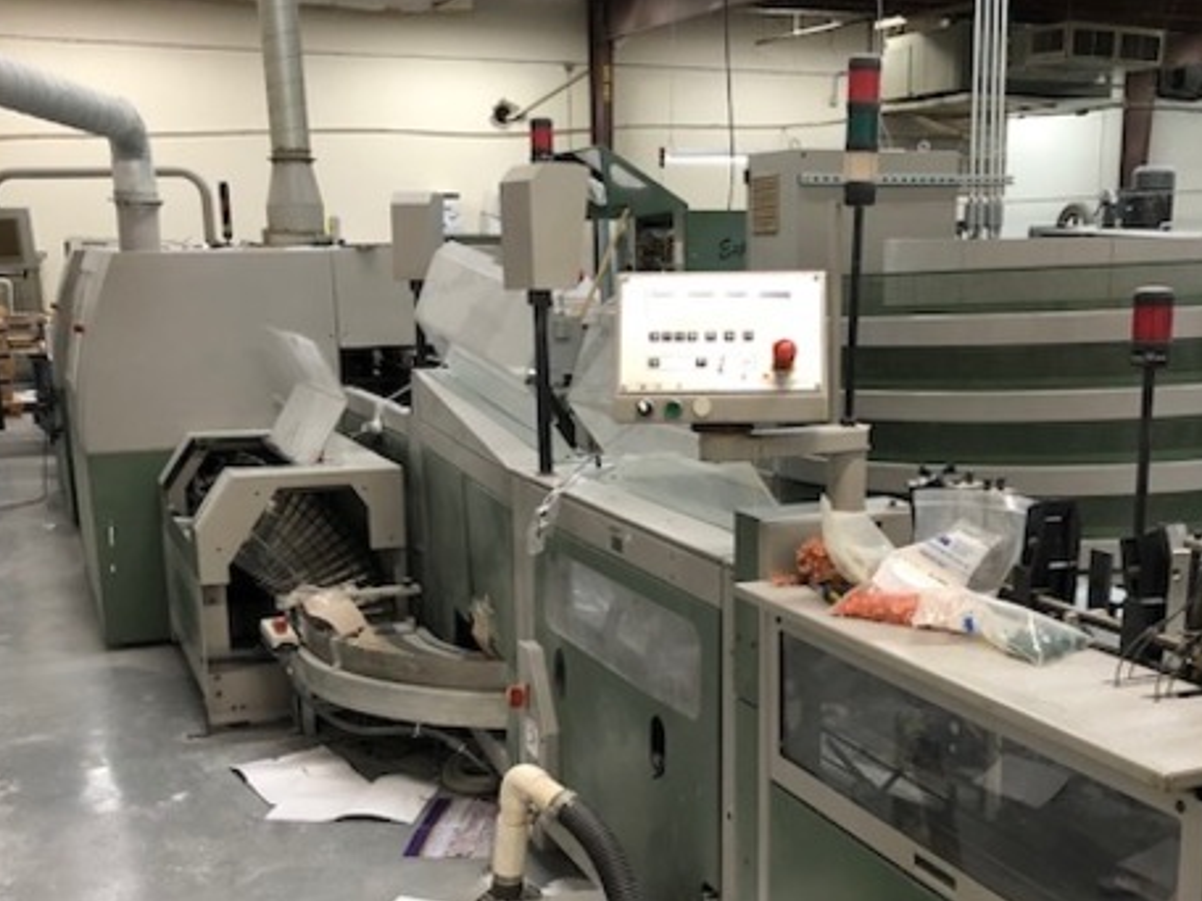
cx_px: 725
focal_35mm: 43
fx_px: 1493
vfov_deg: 33.2
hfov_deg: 43.6
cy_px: 628
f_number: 1.8
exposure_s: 1/15
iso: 64
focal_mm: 3.99
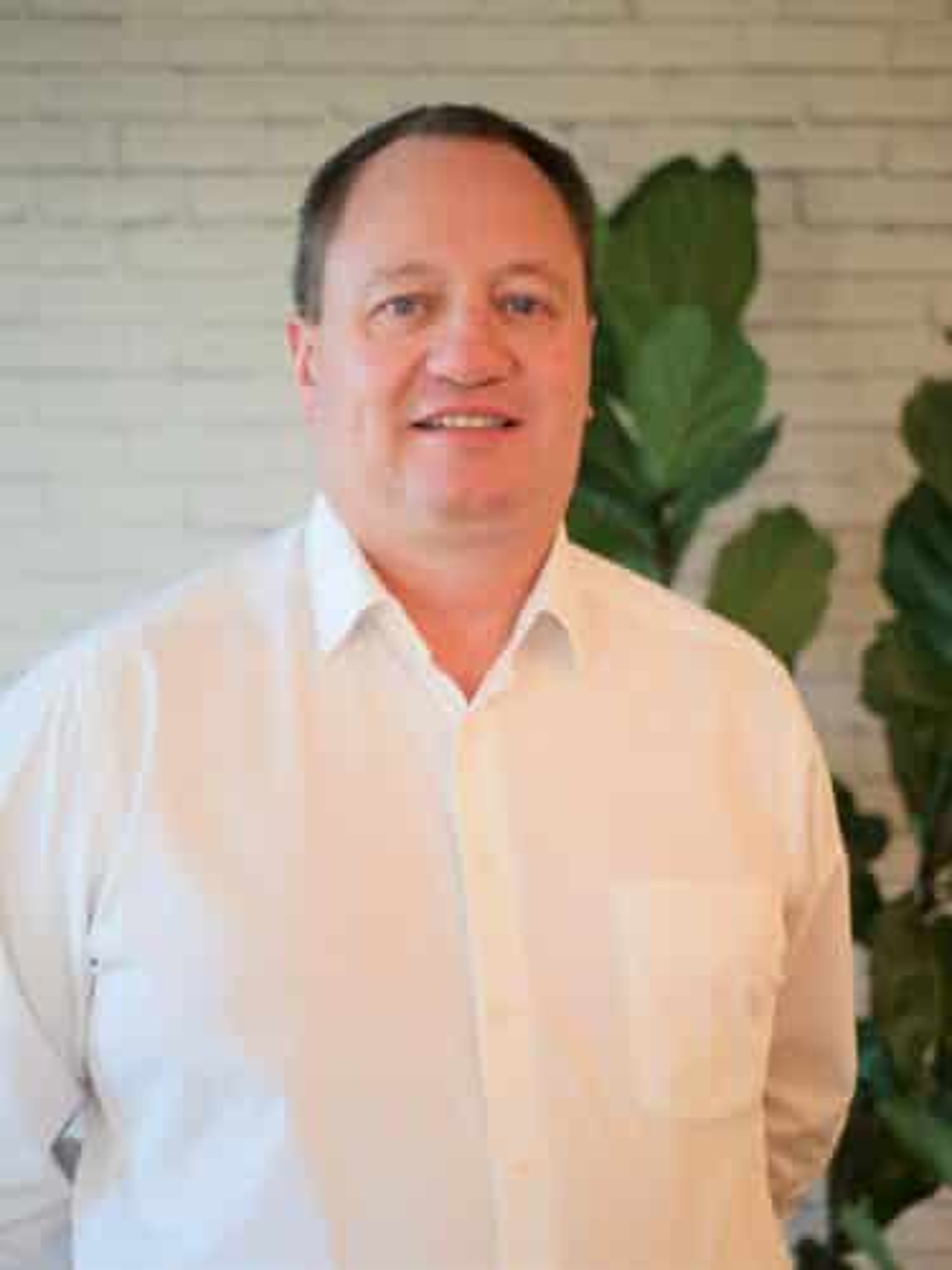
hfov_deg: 29.1
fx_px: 1833
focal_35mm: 50
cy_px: 635
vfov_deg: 38.2
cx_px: 476
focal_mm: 25
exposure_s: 1/125
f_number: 1.7
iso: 200
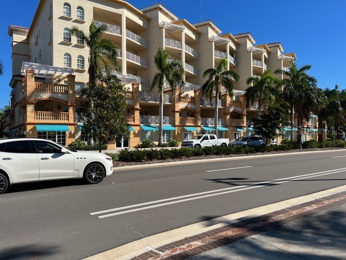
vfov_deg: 53.1
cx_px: 173
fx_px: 260
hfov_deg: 67.3
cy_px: 130
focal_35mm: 26
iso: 50
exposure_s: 1/3968
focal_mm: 5.7
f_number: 1.5
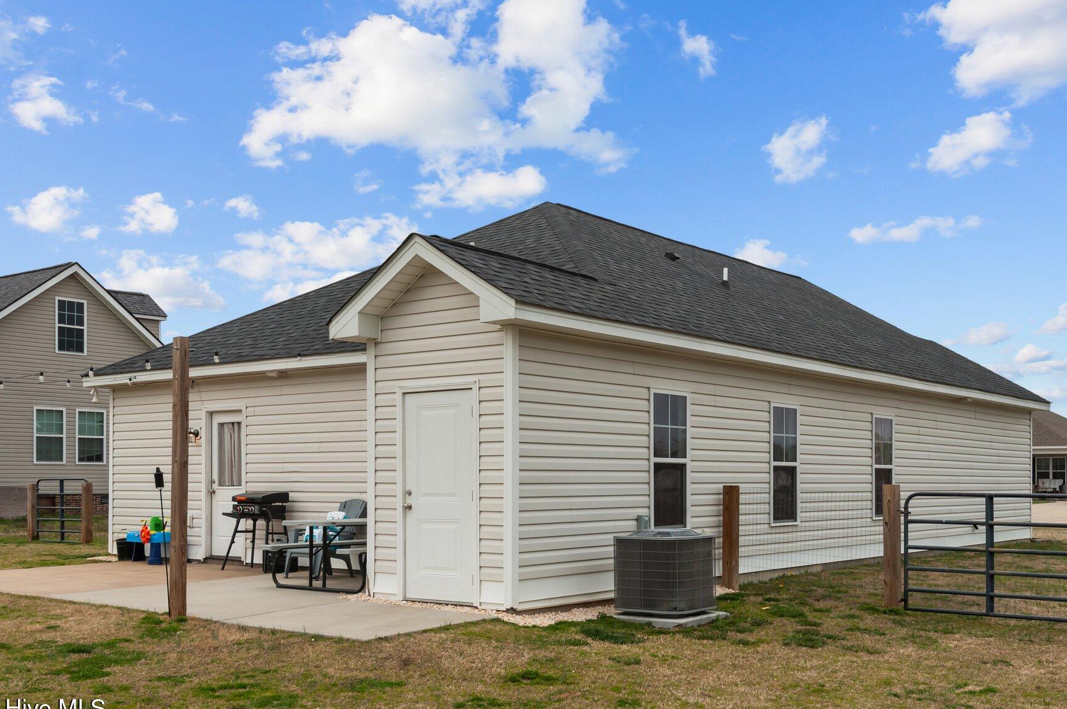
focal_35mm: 38
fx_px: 1125
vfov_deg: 35.0
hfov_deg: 50.7
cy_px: 326
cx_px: 559
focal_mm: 32
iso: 400
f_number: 10
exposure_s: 1/400
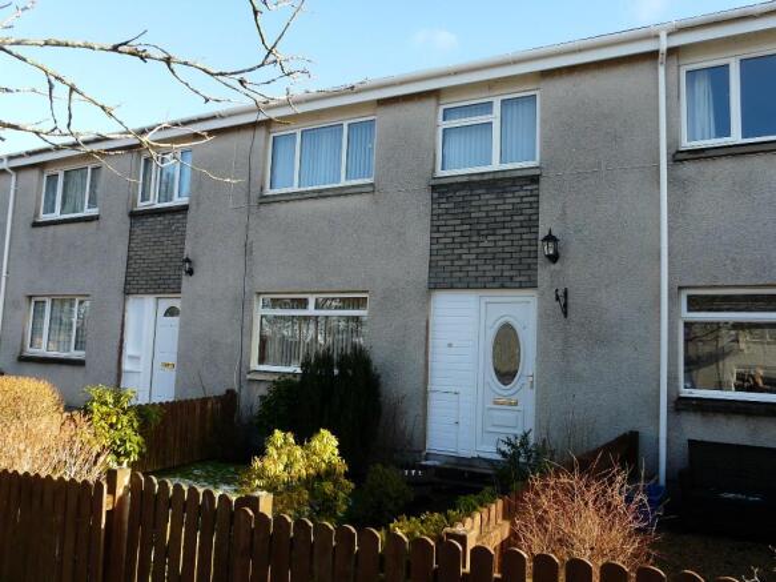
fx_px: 628
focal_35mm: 28
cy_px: 291
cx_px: 388
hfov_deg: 63.5
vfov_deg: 49.7
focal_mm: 4.6
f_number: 4.5
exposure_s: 1/250
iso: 100
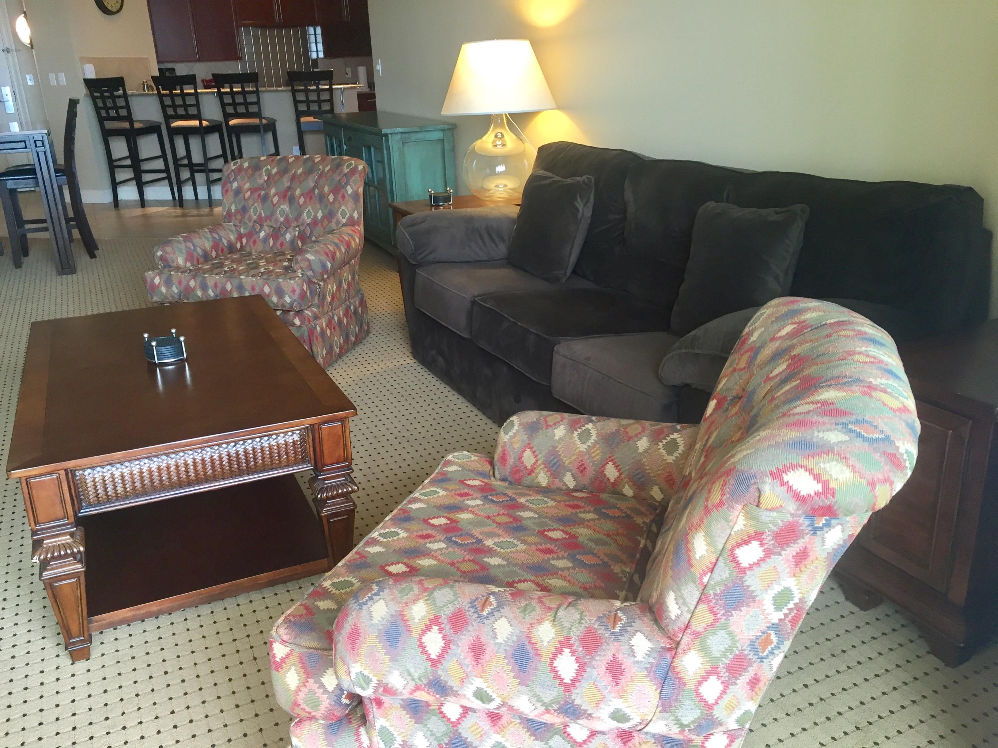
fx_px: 836
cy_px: 374
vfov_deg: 48.2
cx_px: 499
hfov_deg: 61.7
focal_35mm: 29
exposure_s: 1/30
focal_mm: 4.15
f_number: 2.2
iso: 64
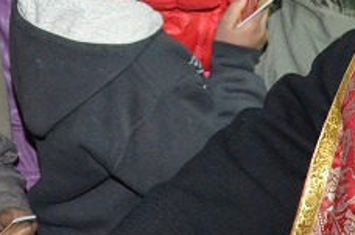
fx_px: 1397
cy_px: -36
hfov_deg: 14.5
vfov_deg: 9.5
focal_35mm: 142
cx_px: 143
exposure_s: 1/60
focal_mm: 18
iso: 3200
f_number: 4
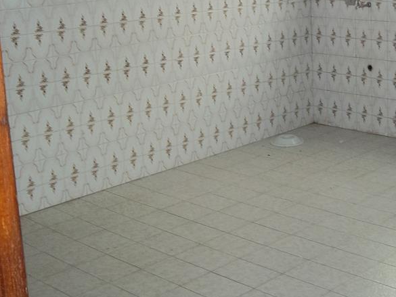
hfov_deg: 30.4
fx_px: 721
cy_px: 95
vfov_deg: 23.2
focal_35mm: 63
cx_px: 281
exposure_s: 1/30
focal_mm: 6.5
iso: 160
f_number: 3.1
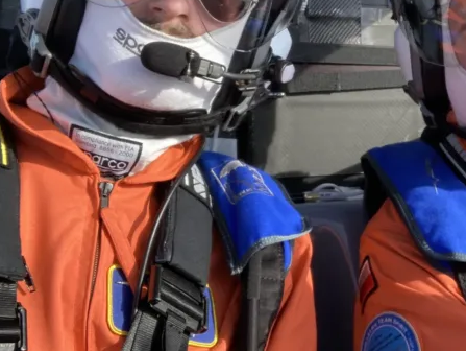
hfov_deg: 33.8
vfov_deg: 26.3
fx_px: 741
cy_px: 88
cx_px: 376
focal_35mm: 55
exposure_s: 1/371
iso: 20
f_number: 2.2
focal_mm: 2.87
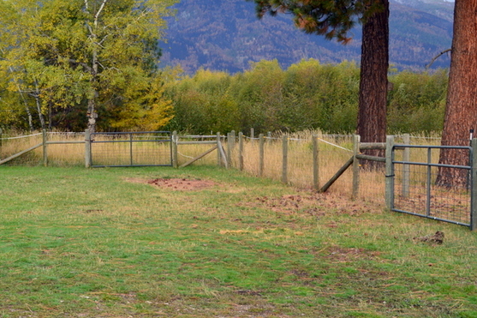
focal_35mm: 63
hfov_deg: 31.6
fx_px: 834
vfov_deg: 21.5
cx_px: 152
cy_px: 122
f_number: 9
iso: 400
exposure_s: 1/100
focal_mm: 26
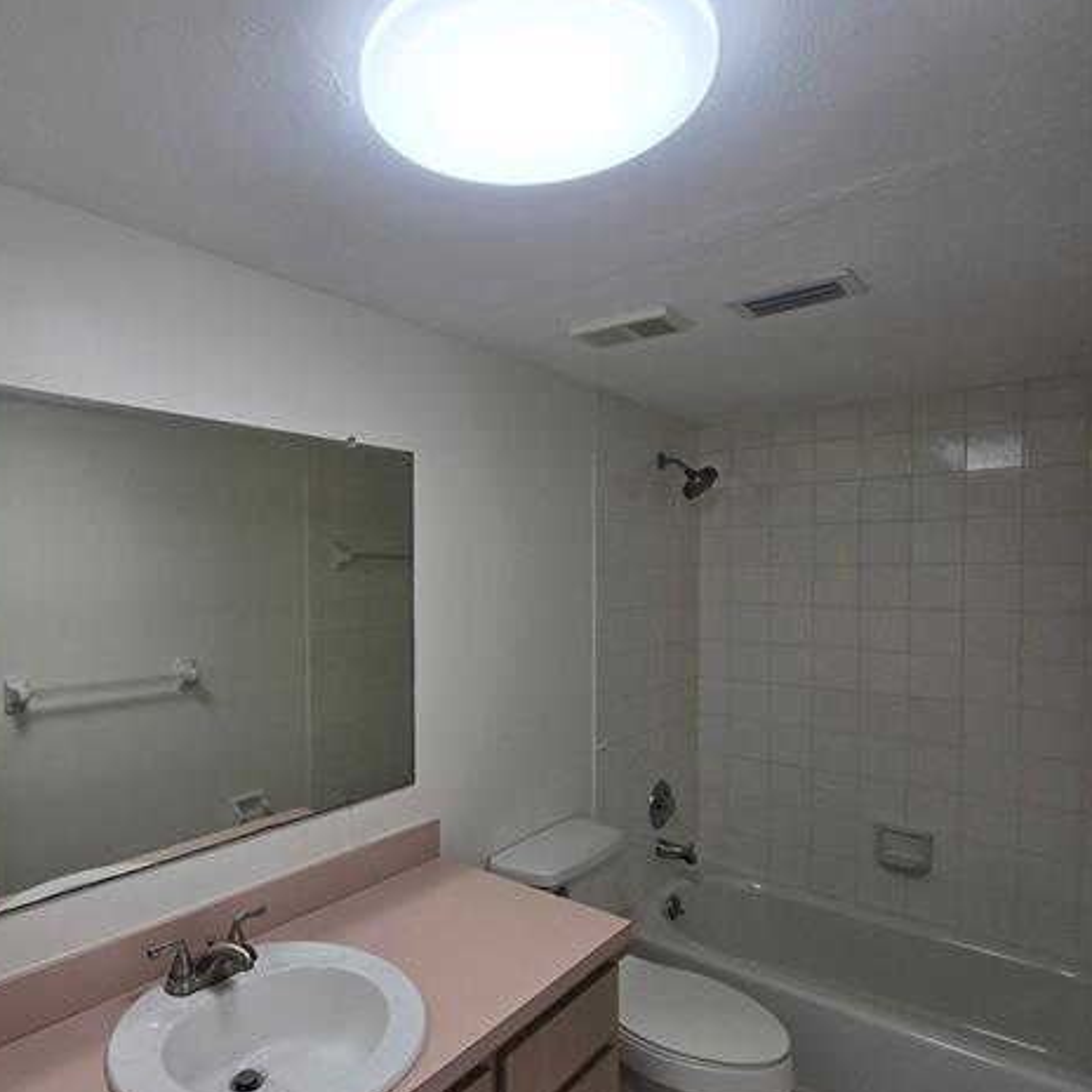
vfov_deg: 77.6
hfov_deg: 76.5
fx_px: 678
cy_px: 581
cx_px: 421
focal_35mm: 19
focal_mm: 2.2
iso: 50
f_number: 2.2
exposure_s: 1/120
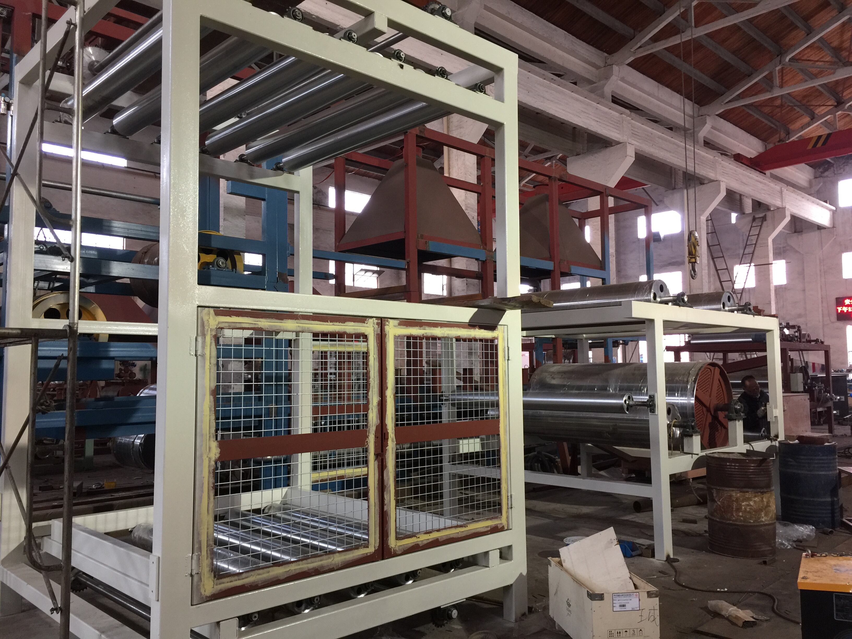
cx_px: 426
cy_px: 320
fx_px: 714
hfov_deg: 61.7
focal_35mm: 29
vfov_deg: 48.2
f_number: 2.2
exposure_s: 1/17
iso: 64
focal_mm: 4.15
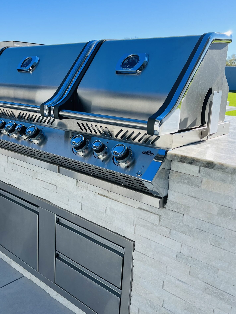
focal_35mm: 35
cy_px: 161
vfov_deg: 52.6
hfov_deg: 40.5
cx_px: 93
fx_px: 318
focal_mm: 5.7
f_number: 1.5
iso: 50
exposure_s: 1/2632
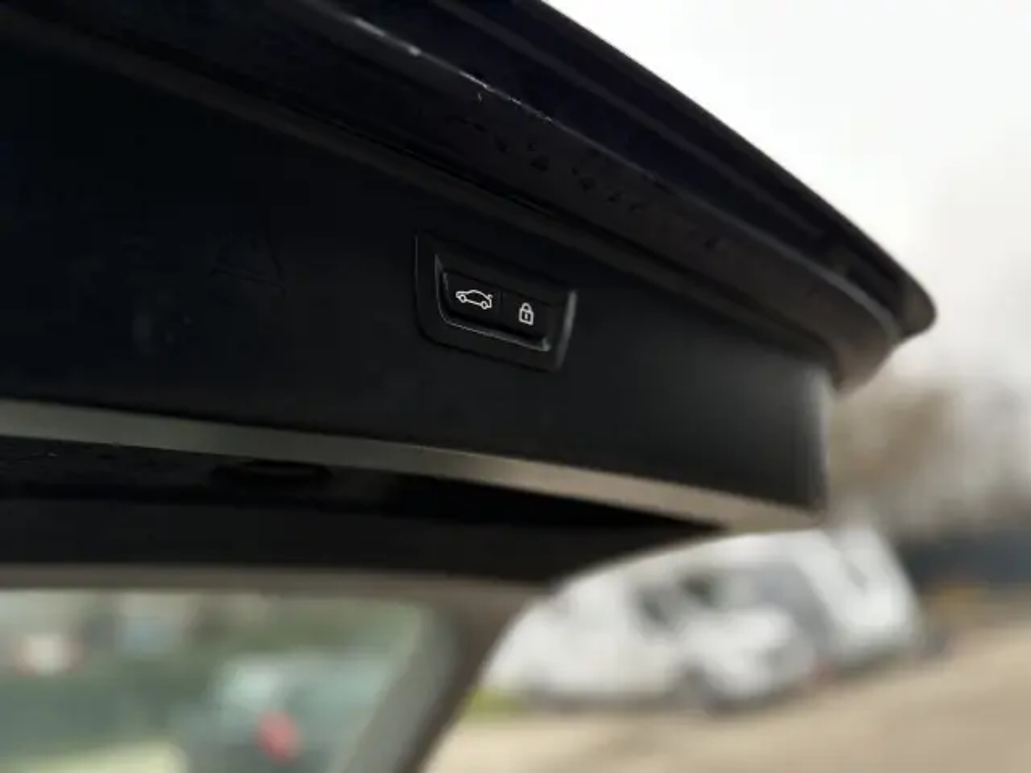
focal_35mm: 24
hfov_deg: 71.6
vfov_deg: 56.8
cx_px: 516
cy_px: 386
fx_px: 715
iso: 160
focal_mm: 6.86
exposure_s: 1/121
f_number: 1.78
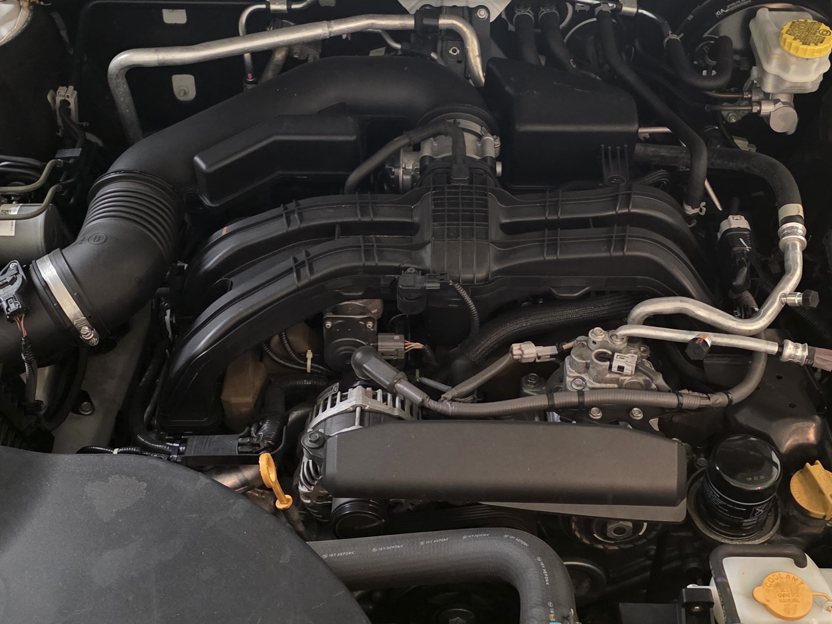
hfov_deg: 40.4
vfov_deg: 30.9
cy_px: 310
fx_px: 1130
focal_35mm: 47
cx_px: 432
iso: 1250
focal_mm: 6.25
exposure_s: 1/30
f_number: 1.7
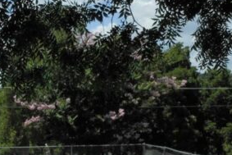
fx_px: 509
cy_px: 201
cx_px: -23
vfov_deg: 16.4
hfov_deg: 24.0
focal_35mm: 79
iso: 80
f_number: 3.7
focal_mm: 5
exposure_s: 1/1250
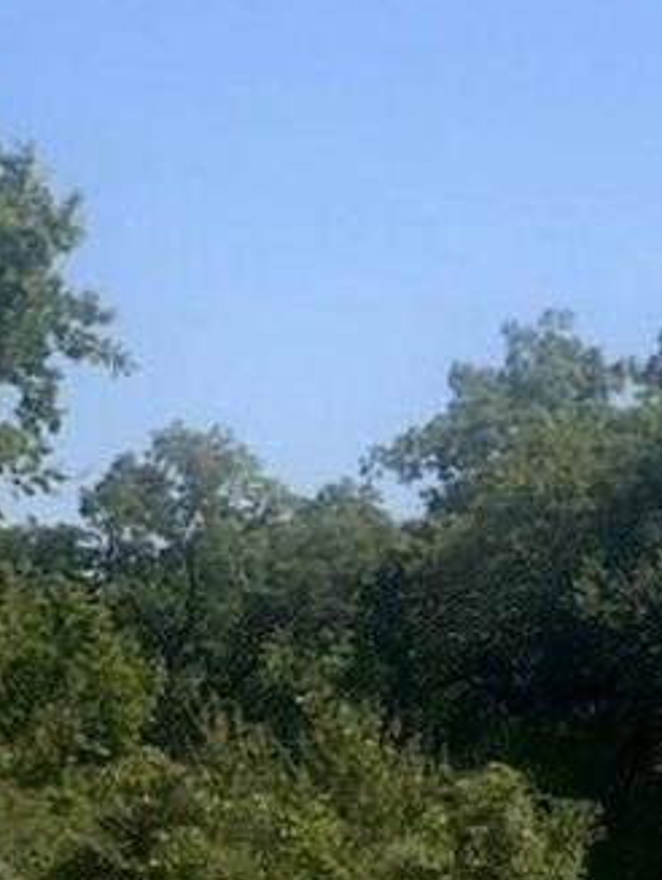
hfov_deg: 12.0
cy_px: 1001
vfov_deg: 15.6
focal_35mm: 122
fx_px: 3105
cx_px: 745
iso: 16
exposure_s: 1/736
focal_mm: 6
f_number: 2.4
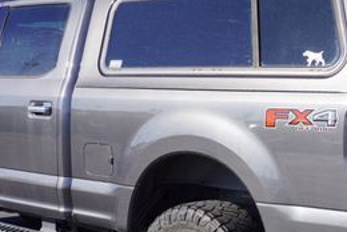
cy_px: 184
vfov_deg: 14.8
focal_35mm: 92
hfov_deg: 22.1
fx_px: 890
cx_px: 194
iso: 100
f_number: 8
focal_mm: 25
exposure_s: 1/200
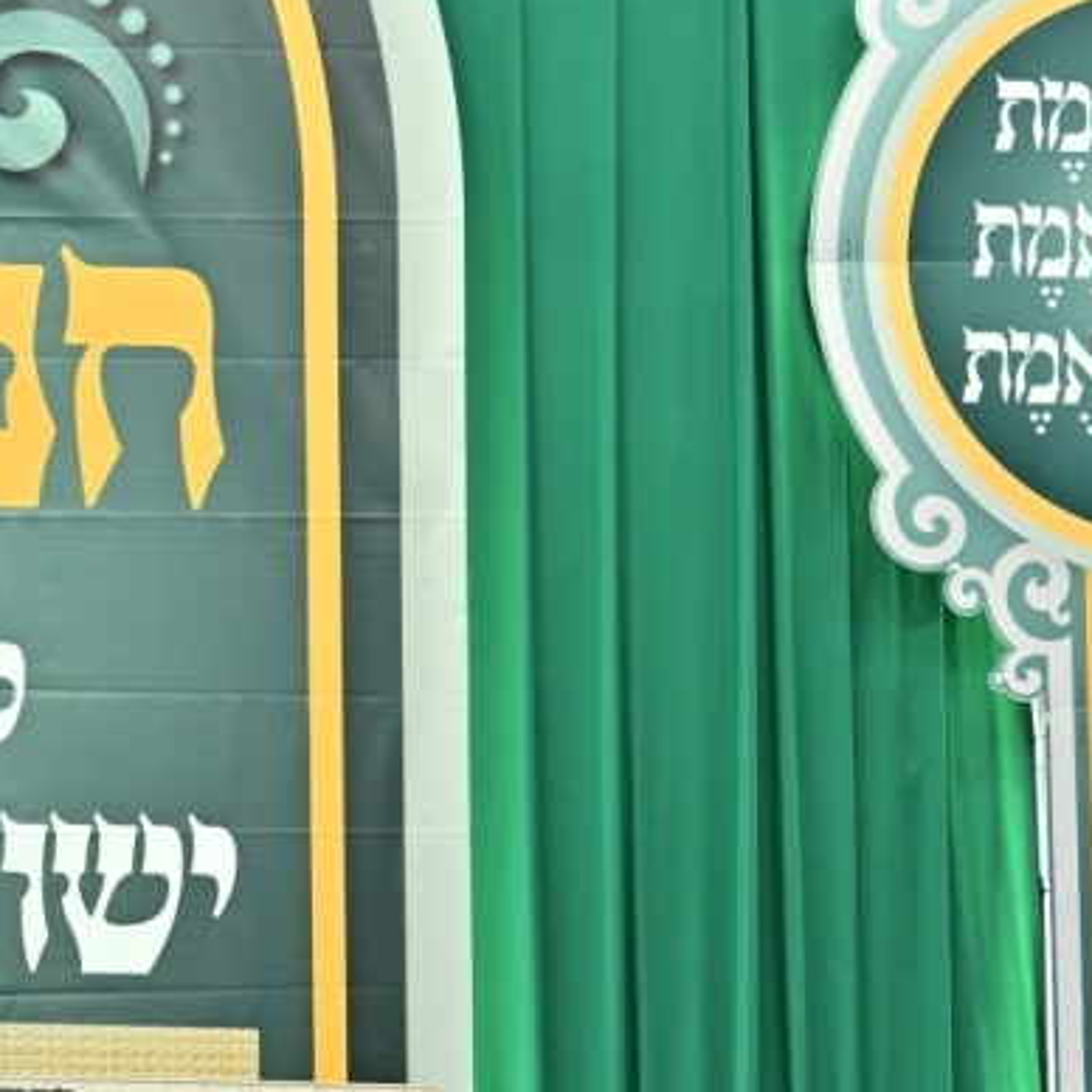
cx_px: -186
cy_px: 861
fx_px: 9851
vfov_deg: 6.3
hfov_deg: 6.3
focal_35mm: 276
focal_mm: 82
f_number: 2.8
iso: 250
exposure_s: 1/320
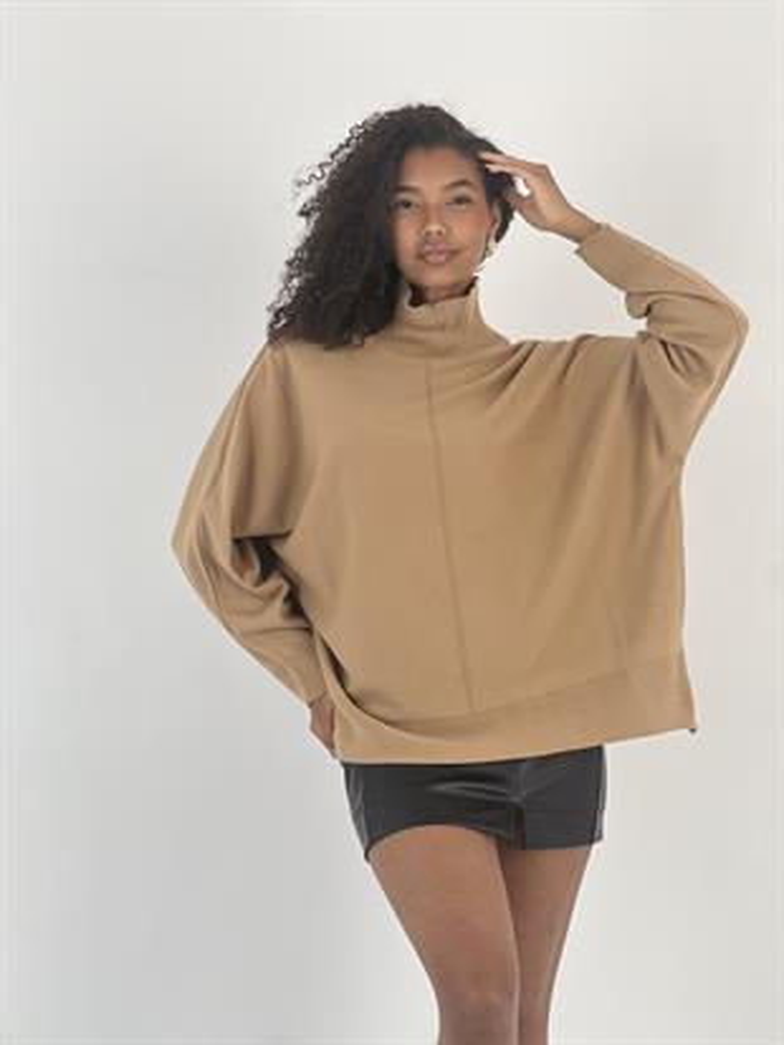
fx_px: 2324
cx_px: 392
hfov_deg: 19.1
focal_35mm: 77
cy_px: 522
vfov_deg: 25.3
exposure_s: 1/100
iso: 50
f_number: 2.8
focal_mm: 9
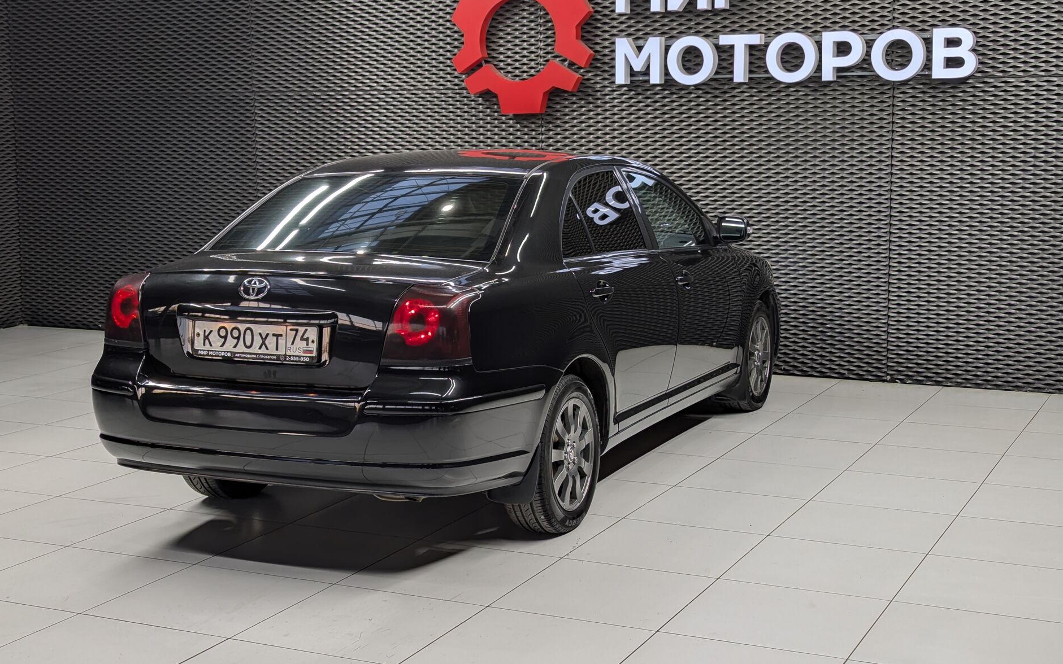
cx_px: 535
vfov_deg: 24.9
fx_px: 1507
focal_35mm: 52
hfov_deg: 38.9
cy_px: 297
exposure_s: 1/116
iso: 41
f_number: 1.85
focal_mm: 6.81
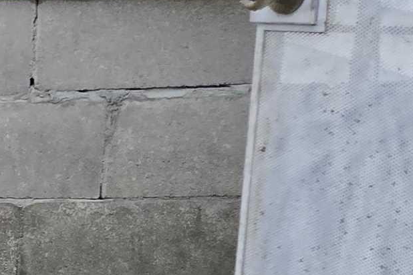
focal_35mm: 119
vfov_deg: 11.3
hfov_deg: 13.4
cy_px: 336
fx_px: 1365
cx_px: -536
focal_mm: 5.4
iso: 100
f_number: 1.8
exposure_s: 1/180
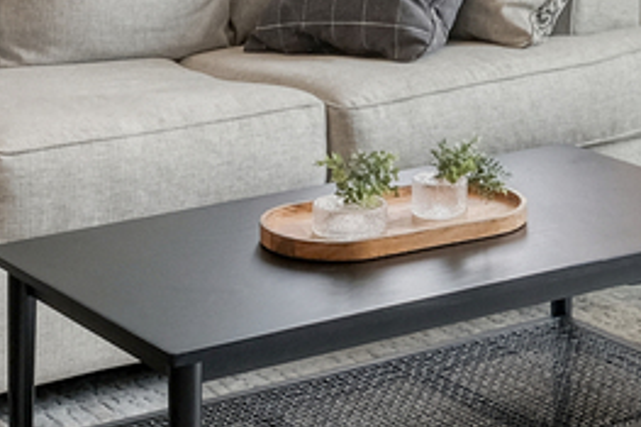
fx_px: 2082
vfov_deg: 10.8
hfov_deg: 17.5
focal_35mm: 117
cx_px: 363
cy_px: -376
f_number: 13
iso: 800
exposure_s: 1/8
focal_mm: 12.6
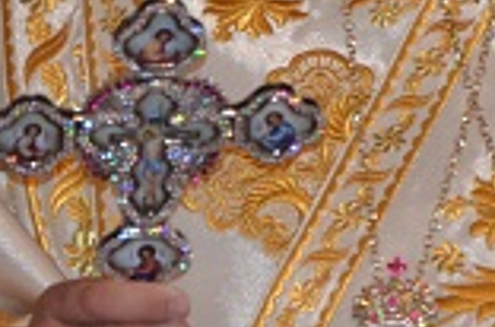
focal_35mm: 576
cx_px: 501
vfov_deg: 2.4
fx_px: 7896
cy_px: -292
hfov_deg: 3.6
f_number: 5.3
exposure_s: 1/60
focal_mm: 80
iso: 800
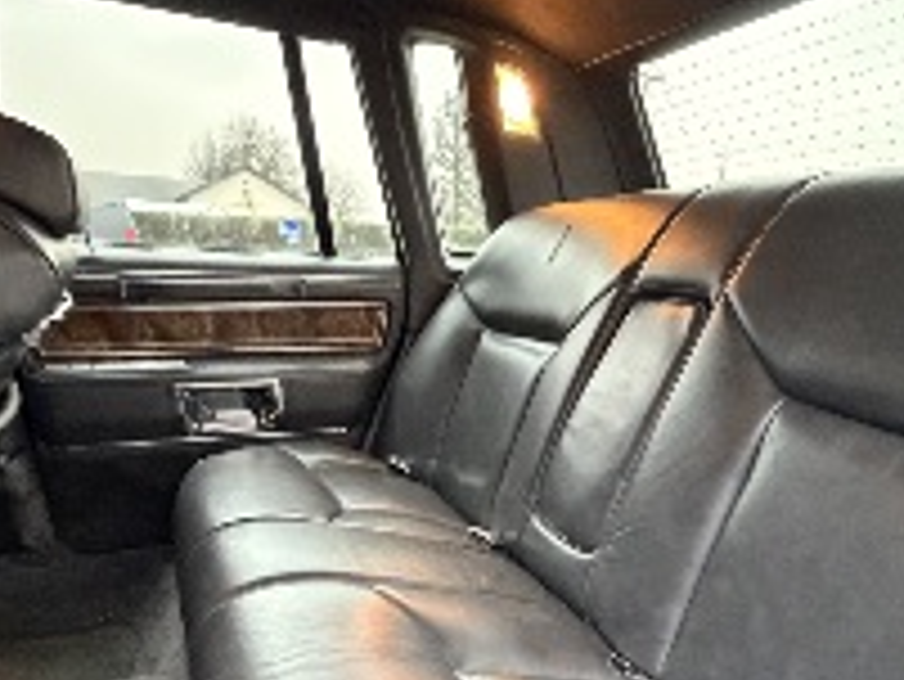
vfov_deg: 45.8
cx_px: 567
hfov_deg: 60.8
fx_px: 758
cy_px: 545
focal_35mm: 29
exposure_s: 1/56
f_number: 2.2
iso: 1250
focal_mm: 2.22
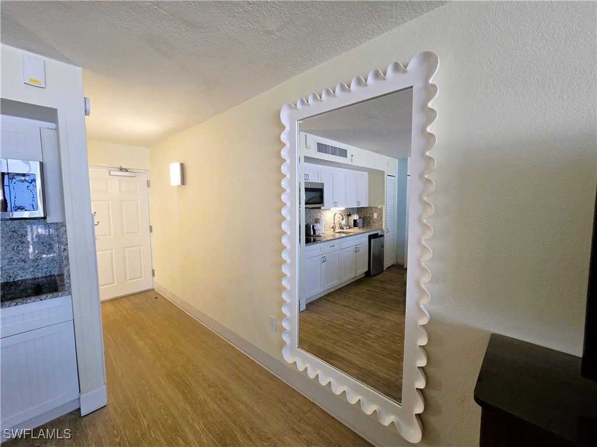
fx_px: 224
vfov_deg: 89.9
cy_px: 224
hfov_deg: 106.2
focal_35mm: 13
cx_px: 298
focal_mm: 2.2
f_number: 2.2
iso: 320
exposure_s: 1/60
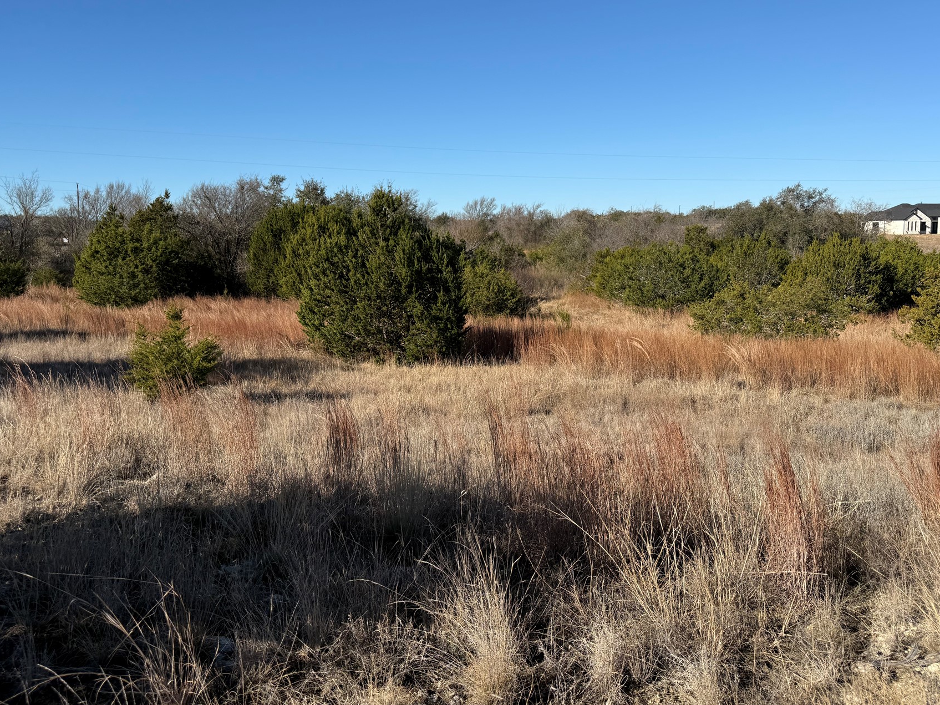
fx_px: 787
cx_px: 485
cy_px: 310
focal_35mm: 29
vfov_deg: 48.1
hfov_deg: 61.7
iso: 80
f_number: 1.78
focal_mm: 6.76
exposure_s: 1/4975
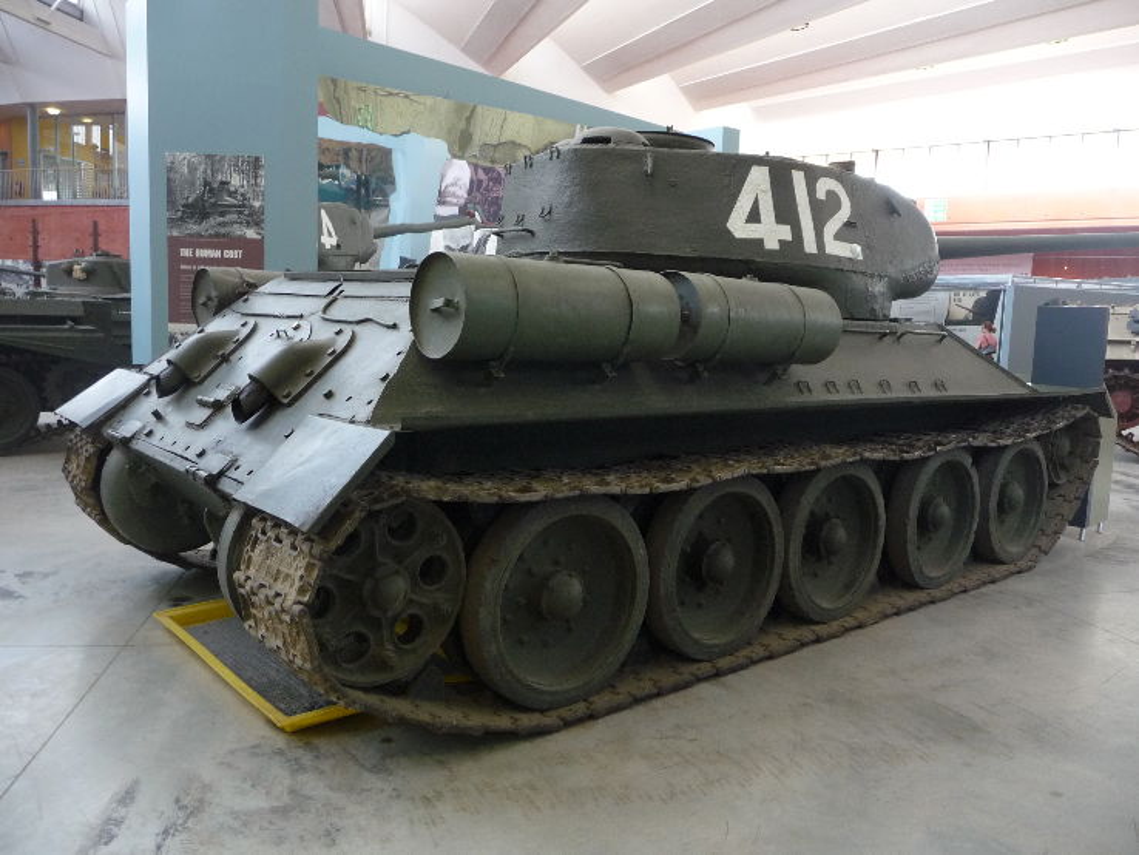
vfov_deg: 49.8
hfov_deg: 63.4
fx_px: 922
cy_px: 428
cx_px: 570
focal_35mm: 28
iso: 250
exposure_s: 1/30
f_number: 3.3
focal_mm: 4.7
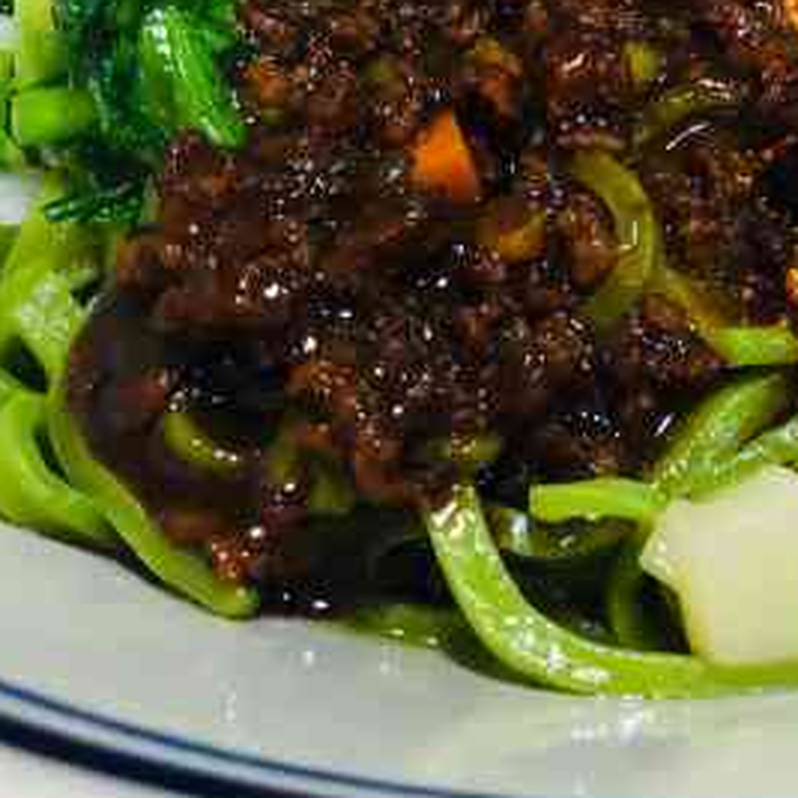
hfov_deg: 25.6
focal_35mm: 65
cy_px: 97
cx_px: 732
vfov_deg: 25.7
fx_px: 1695
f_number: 1.8
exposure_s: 1/17
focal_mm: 4
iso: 100
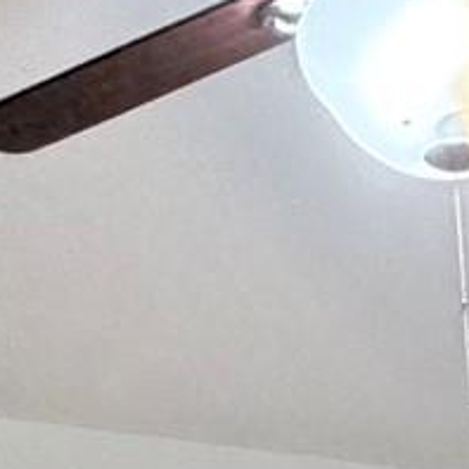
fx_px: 1962
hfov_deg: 12.7
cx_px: 784
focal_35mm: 128
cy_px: 1334
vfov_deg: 10.4
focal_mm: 2.22
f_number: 2.2
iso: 400
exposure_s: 1/60
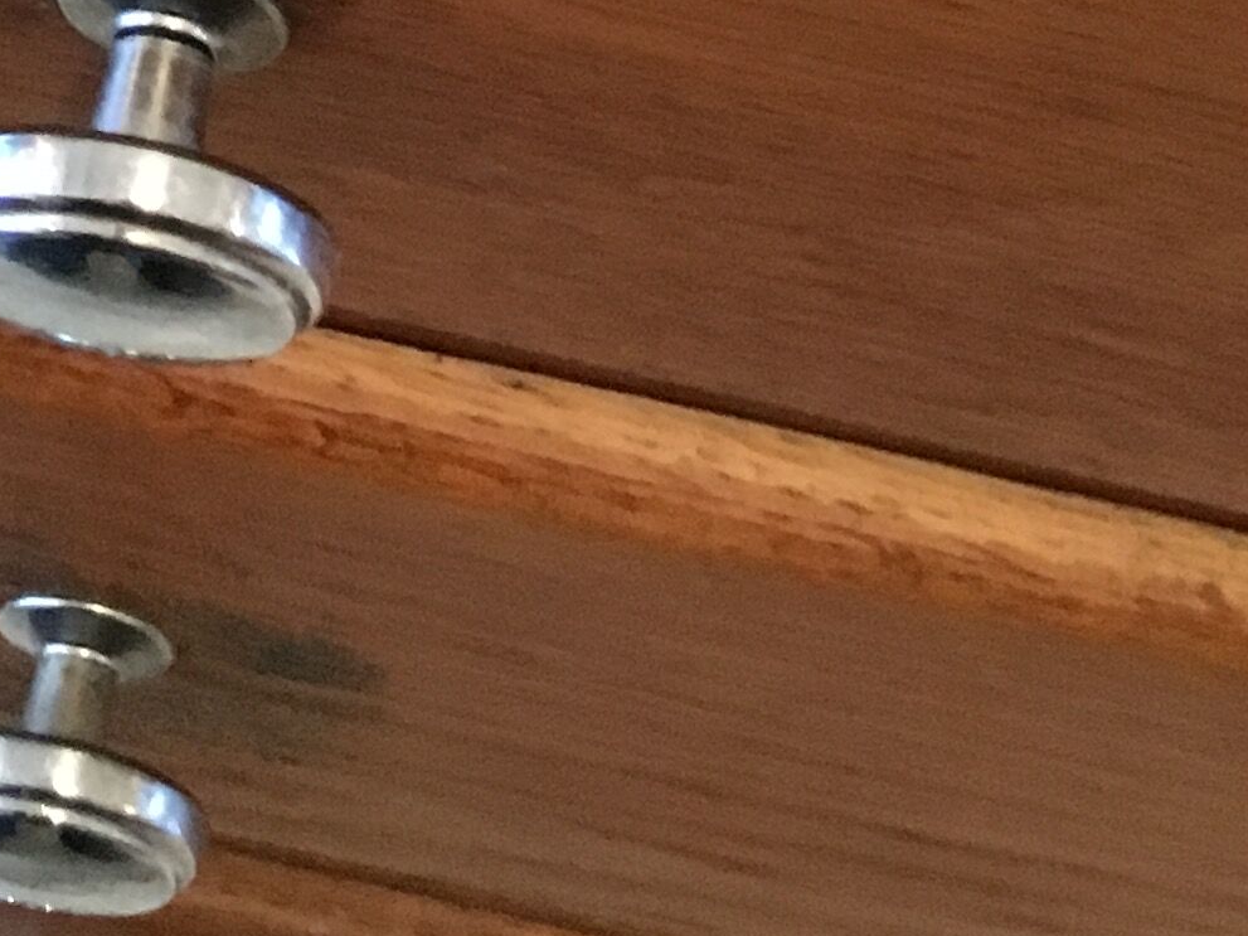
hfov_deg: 16.6
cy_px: -1416
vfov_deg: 10.5
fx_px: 4254
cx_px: 393
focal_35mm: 118
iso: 250
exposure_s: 1/17
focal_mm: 4.15
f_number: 2.2
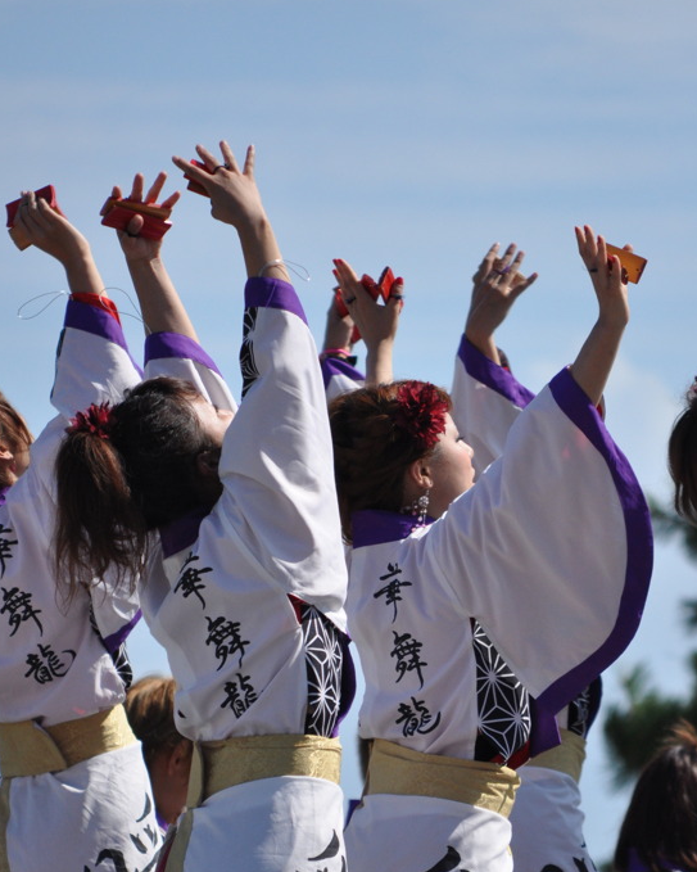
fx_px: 10936
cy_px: 525
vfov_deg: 4.6
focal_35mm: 424
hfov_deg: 3.7
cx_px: 279
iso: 640
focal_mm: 200
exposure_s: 1/3200
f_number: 5.6
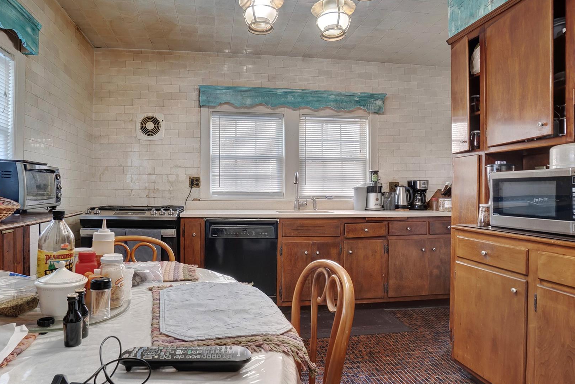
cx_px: 287
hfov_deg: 86.9
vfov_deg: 64.5
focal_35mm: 19
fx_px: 303
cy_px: 202
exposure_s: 1/8
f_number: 9
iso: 800
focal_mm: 10
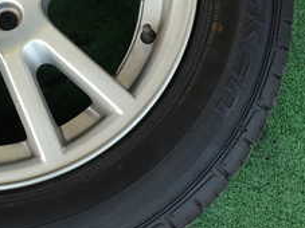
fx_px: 581
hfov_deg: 27.4
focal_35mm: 66
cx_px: -13
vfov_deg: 21.6
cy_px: 11
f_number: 2.8
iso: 100
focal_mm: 4.5
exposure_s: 1/100
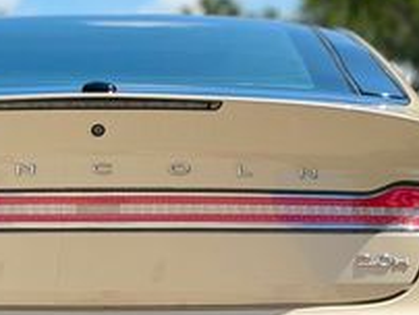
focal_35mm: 152
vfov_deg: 9.8
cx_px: 104
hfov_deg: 12.9
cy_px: 236
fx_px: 1842
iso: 80
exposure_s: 1/6024
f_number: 1.78
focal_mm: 6.76
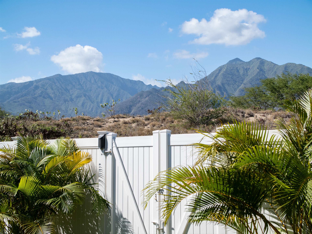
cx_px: 156
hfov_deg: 33.2
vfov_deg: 25.2
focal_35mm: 58
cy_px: 117
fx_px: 523
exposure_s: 1/800
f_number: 5.6
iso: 400
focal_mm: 29
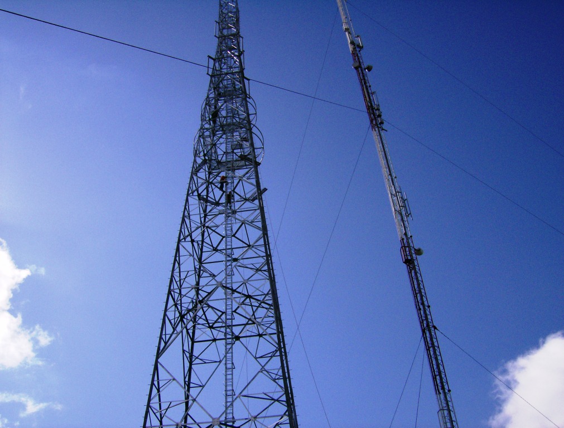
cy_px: 214
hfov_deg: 51.1
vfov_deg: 40.0
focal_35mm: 36
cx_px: 282
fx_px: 589
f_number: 4.7
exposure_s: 1/2000
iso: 100
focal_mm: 6
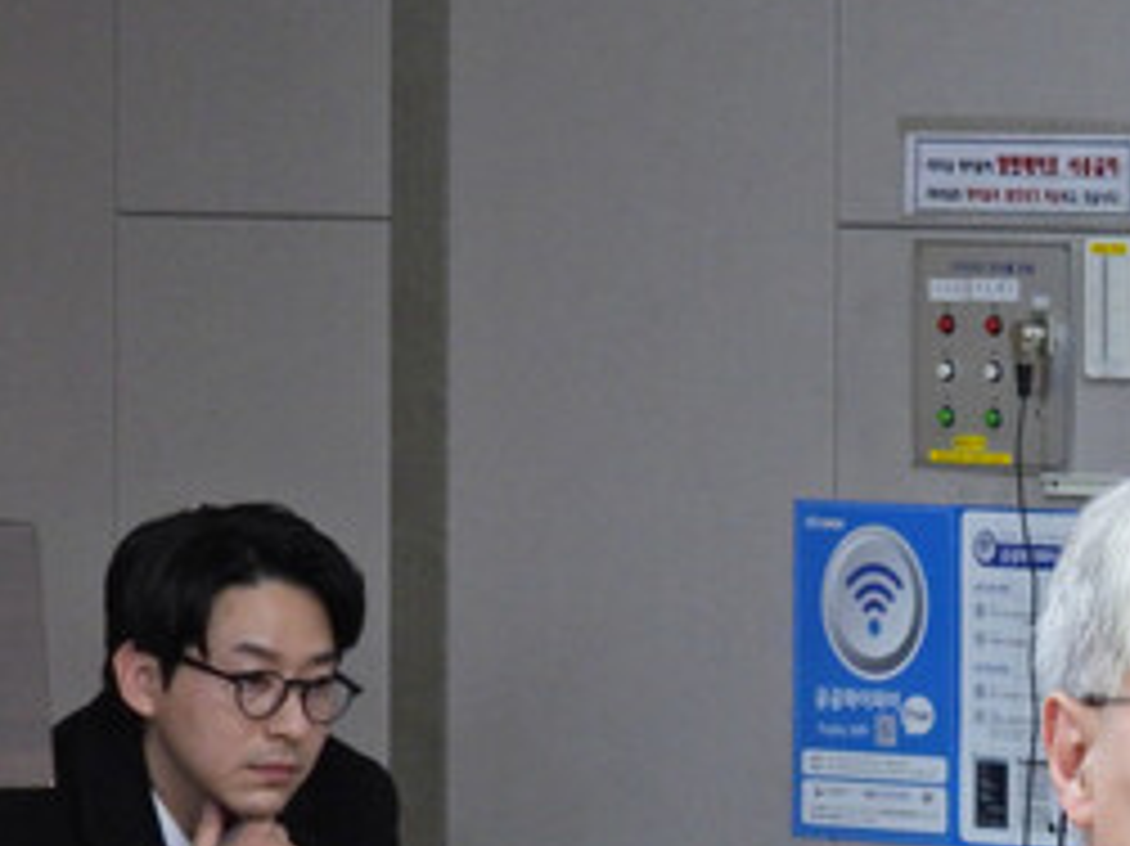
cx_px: 1166
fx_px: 11714
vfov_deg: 4.1
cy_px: 990
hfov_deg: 5.5
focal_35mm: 359
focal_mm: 26.8
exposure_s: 1/40
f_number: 5
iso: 400
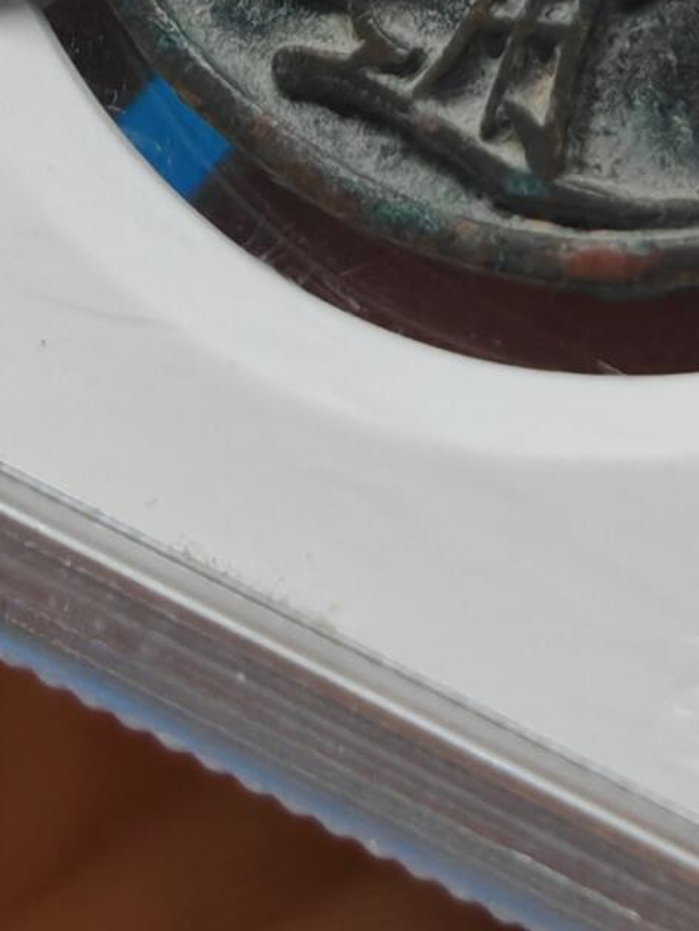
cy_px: -269
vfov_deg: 7.2
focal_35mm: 272
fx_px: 7321
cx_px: 703
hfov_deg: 5.5
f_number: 1.6
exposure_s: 1/130
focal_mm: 7.62
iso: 50
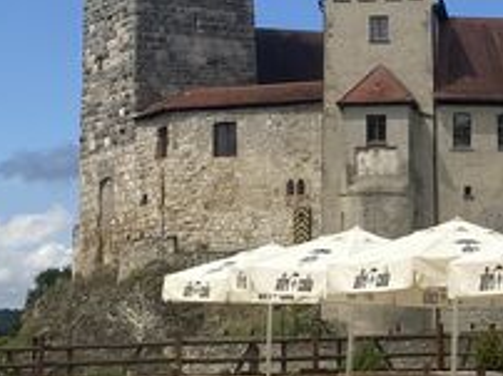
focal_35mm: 103
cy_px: 182
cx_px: 565
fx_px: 1495
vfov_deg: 14.3
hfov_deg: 18.3
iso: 32
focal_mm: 4.25
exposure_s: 1/3846
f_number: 1.8
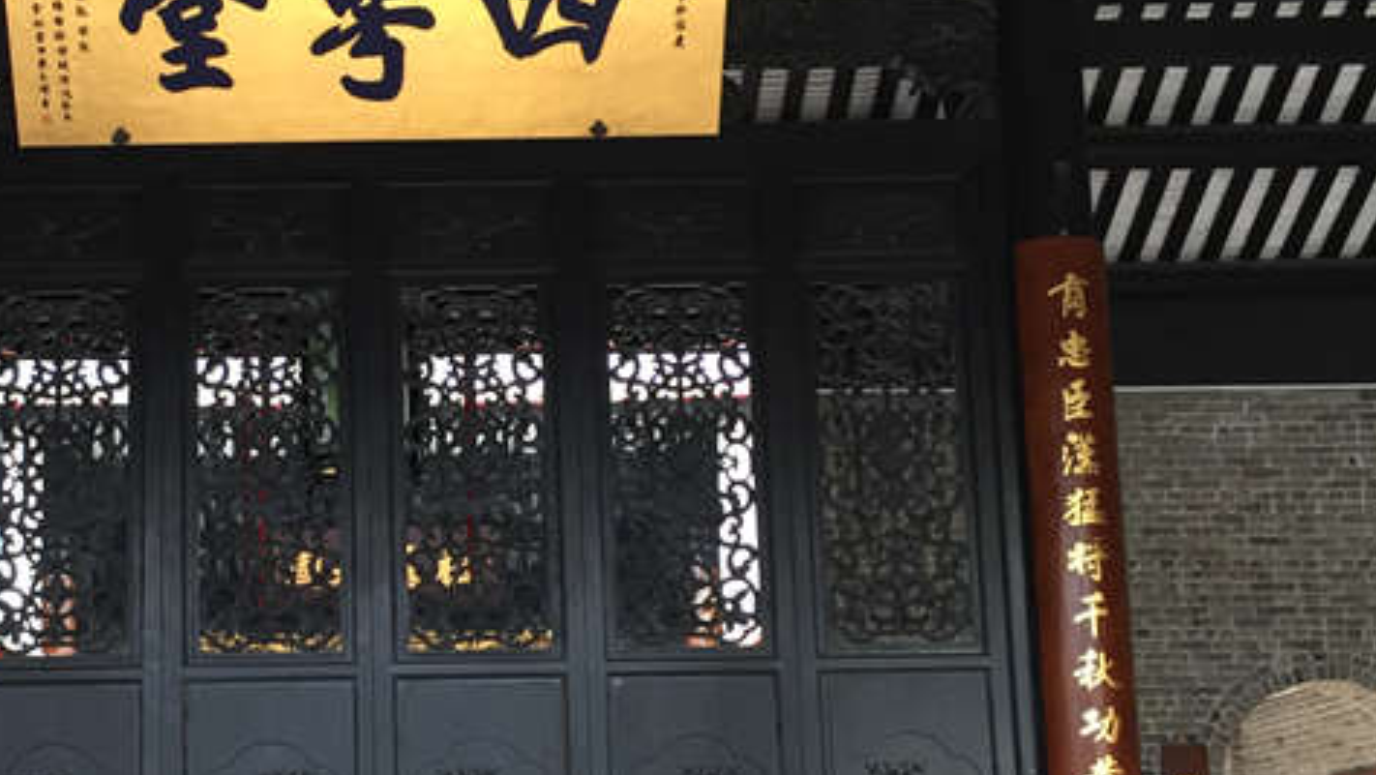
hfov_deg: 36.5
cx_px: 386
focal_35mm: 56
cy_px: 592
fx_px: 2044
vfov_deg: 21.3
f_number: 2.2
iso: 32
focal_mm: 4.15
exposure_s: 1/33
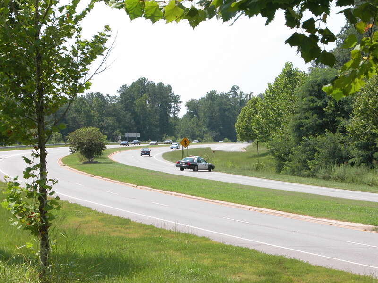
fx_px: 1168
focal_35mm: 107
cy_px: 142
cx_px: 189
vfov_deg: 13.8
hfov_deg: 18.4
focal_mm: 27.3
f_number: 7.4
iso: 100
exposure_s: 1/125
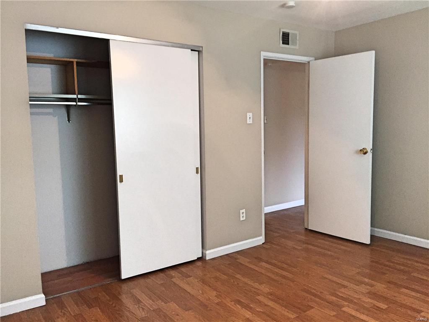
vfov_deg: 48.2
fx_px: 359
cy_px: 161
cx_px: 214
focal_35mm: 29
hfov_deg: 61.7
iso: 160
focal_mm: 4.15
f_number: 2.2
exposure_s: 1/30
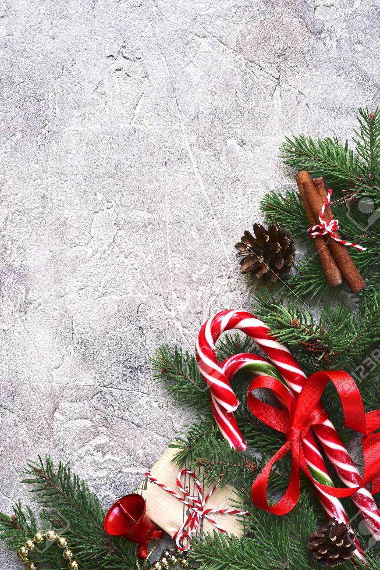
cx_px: 190
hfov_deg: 22.6
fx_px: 950
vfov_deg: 33.4
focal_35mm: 60
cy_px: 285
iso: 320
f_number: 16
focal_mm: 60
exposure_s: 1
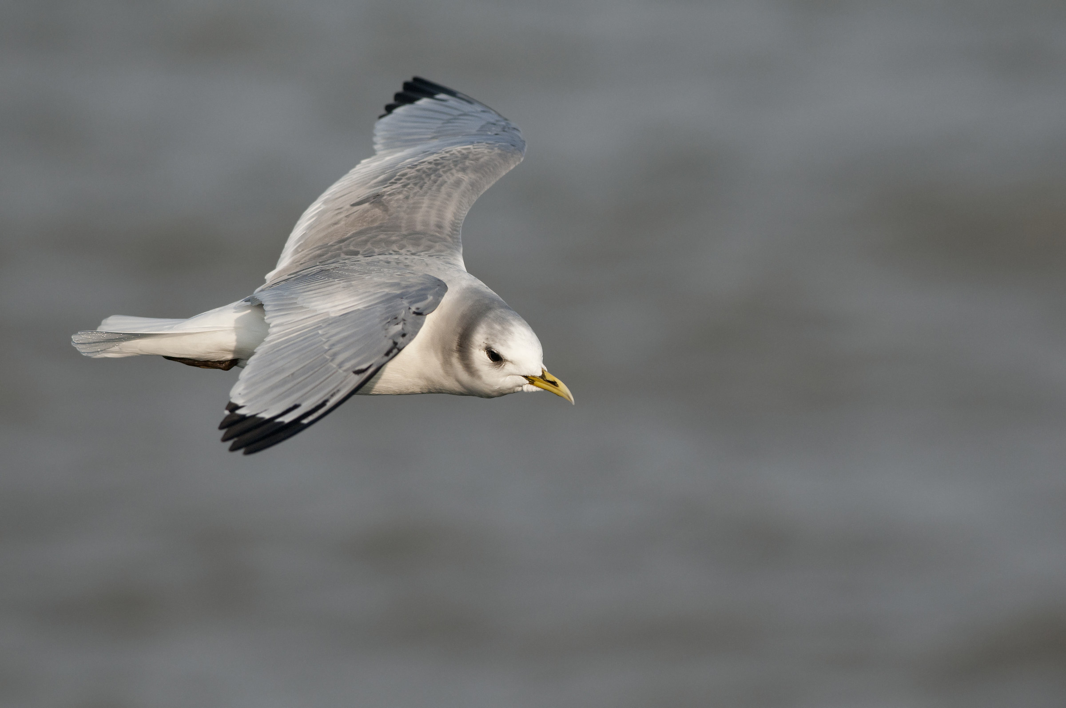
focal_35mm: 450
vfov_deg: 3.0
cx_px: 533
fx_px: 13309
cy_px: 354
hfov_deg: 4.6
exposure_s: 1/3200
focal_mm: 300
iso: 500
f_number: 5.6
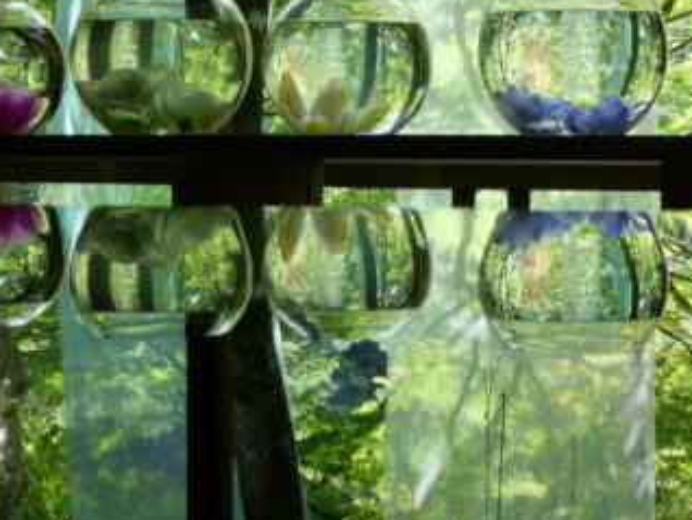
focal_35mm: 103
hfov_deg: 18.7
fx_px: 2061
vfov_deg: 14.3
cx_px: 655
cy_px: 115
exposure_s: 1/125
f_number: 3.9
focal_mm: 16
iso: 200
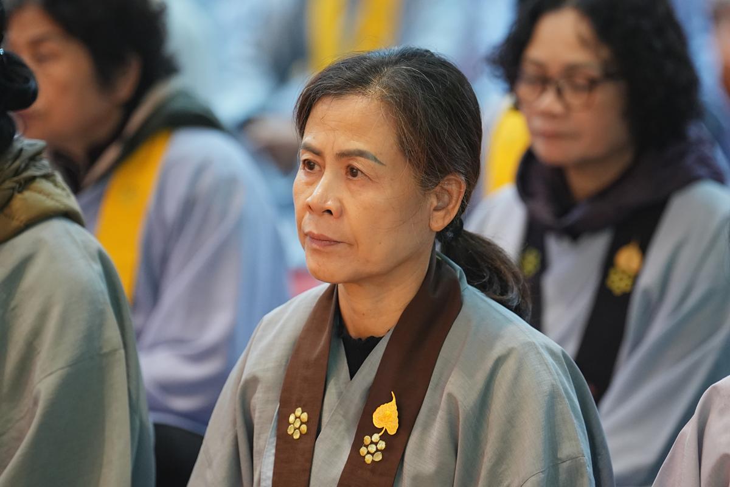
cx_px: 365
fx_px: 5008
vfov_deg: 5.6
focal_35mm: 247
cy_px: 244
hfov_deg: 8.3
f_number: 2.8
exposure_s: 1/100
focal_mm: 165
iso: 3200
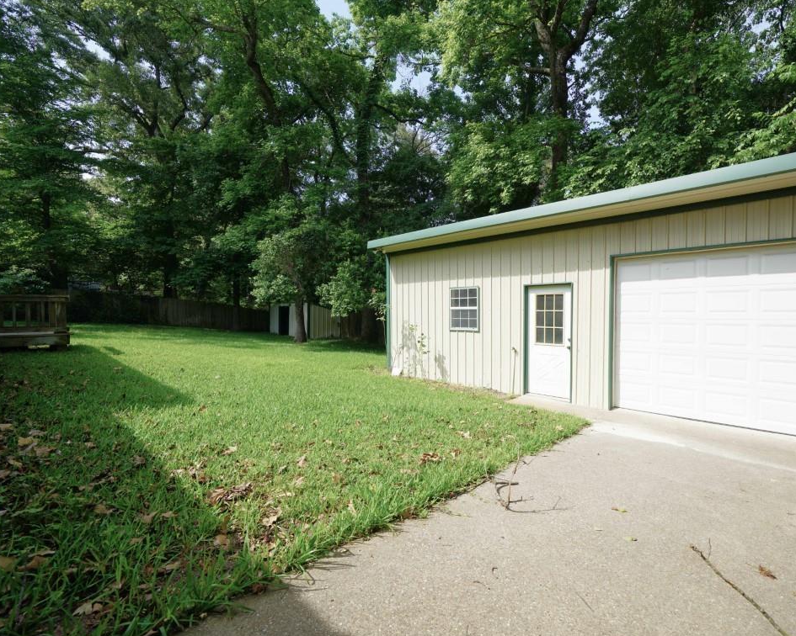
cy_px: 321
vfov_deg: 80.4
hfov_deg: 92.3
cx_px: 463
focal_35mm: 16
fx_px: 377
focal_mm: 14
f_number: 8
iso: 100
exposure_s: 1/125
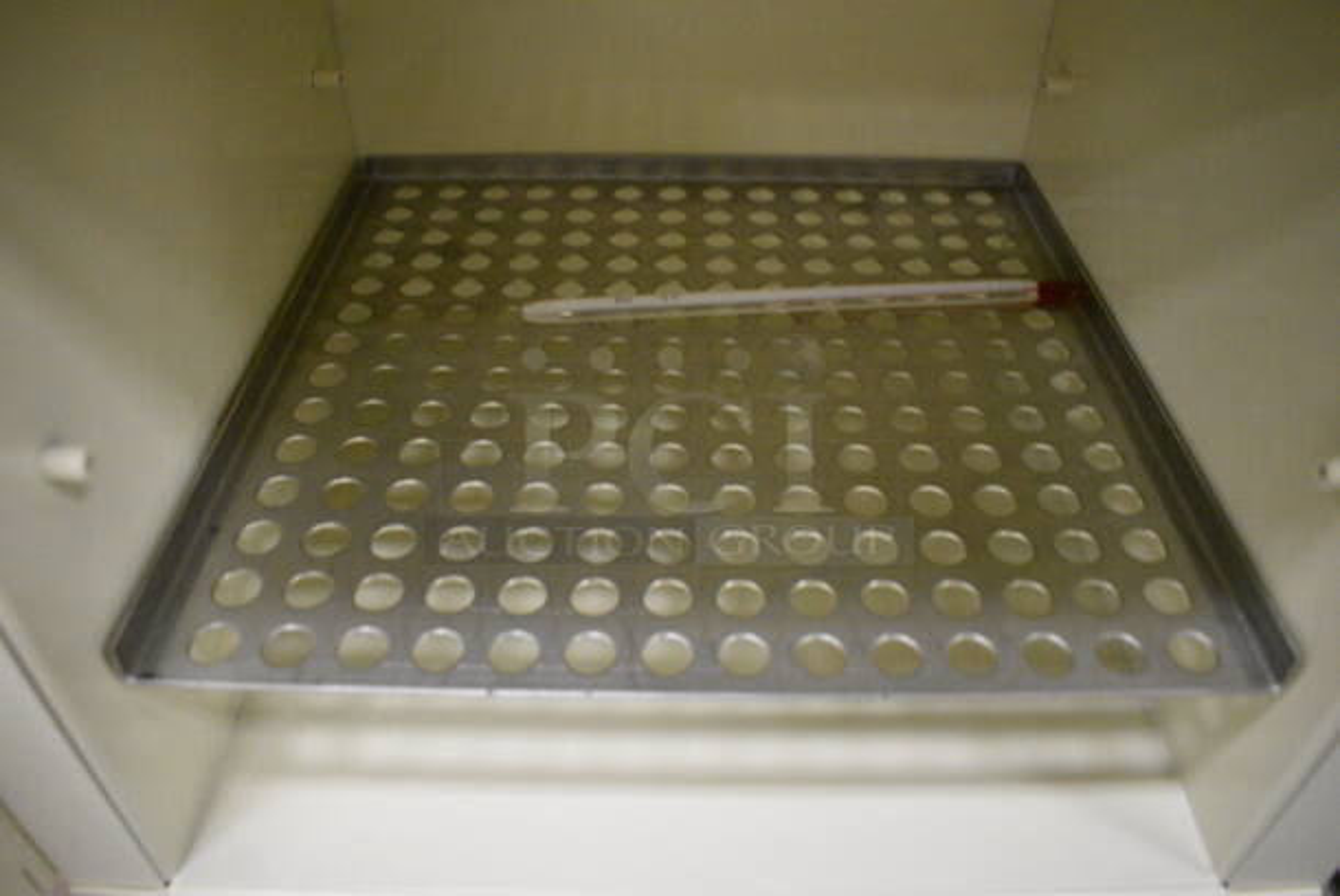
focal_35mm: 27
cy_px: 448
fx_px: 1006
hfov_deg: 67.3
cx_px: 670
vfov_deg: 48.0
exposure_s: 1/125
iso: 4500
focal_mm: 18
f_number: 3.5
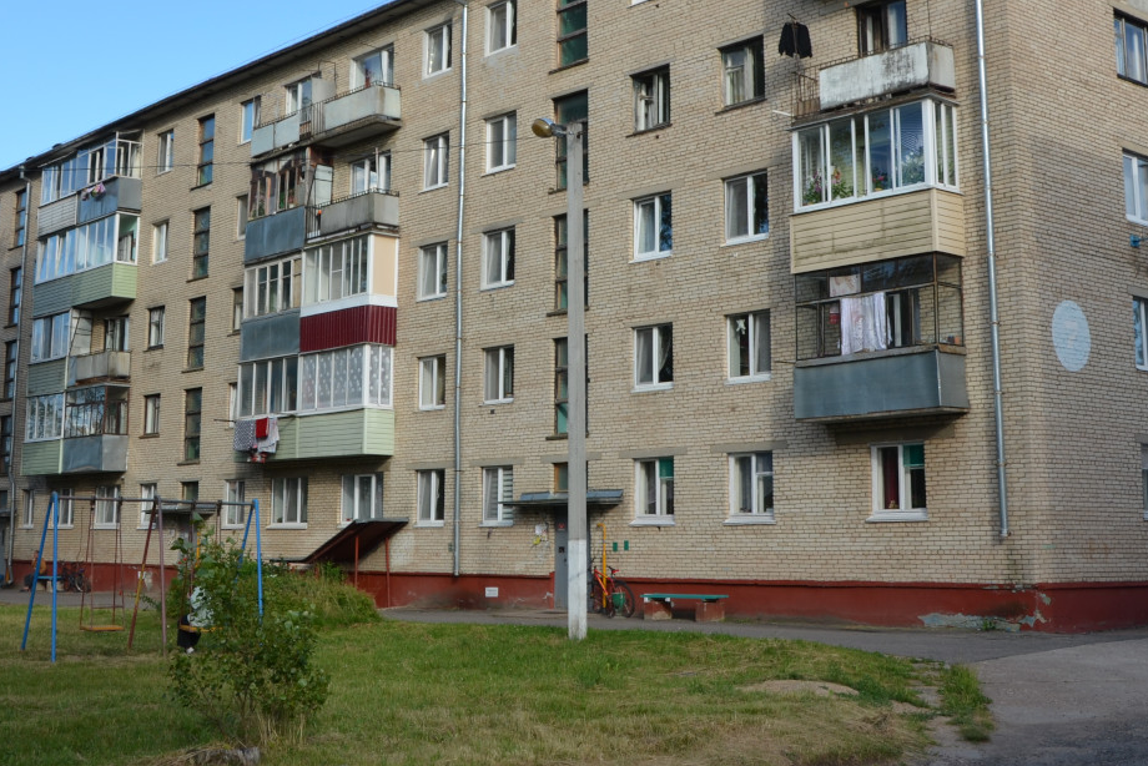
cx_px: 554
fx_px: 1403
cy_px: 223
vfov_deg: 30.2
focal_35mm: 44
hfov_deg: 44.5
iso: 160
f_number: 8
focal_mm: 18
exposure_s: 1/250
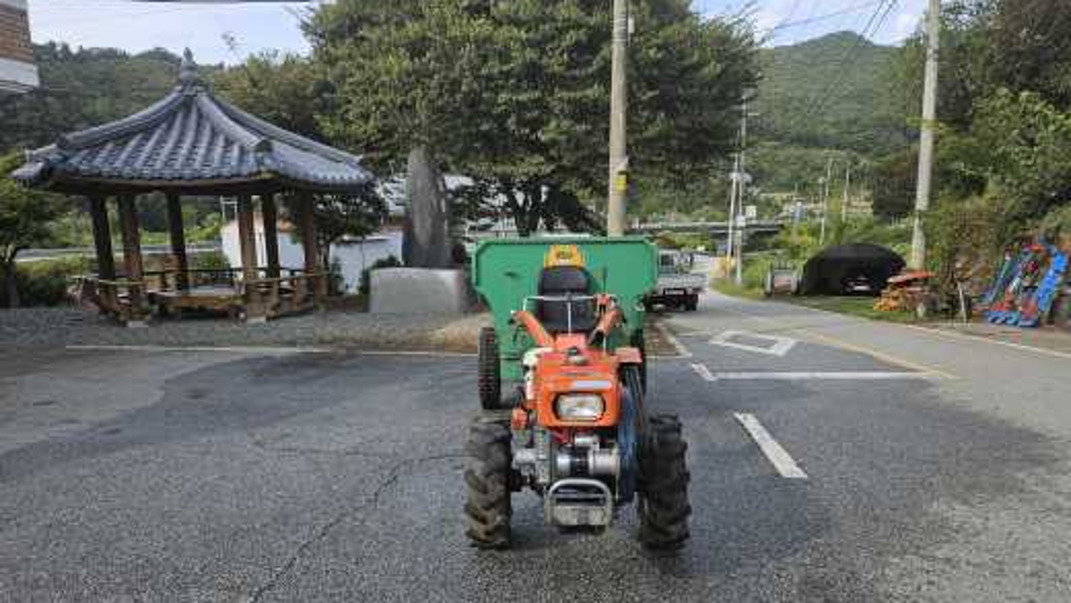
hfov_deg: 71.9
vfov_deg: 44.2
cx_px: 540
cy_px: 365
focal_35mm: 26
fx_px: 739
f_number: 1.8
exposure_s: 1/820
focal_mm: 5.4
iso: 25
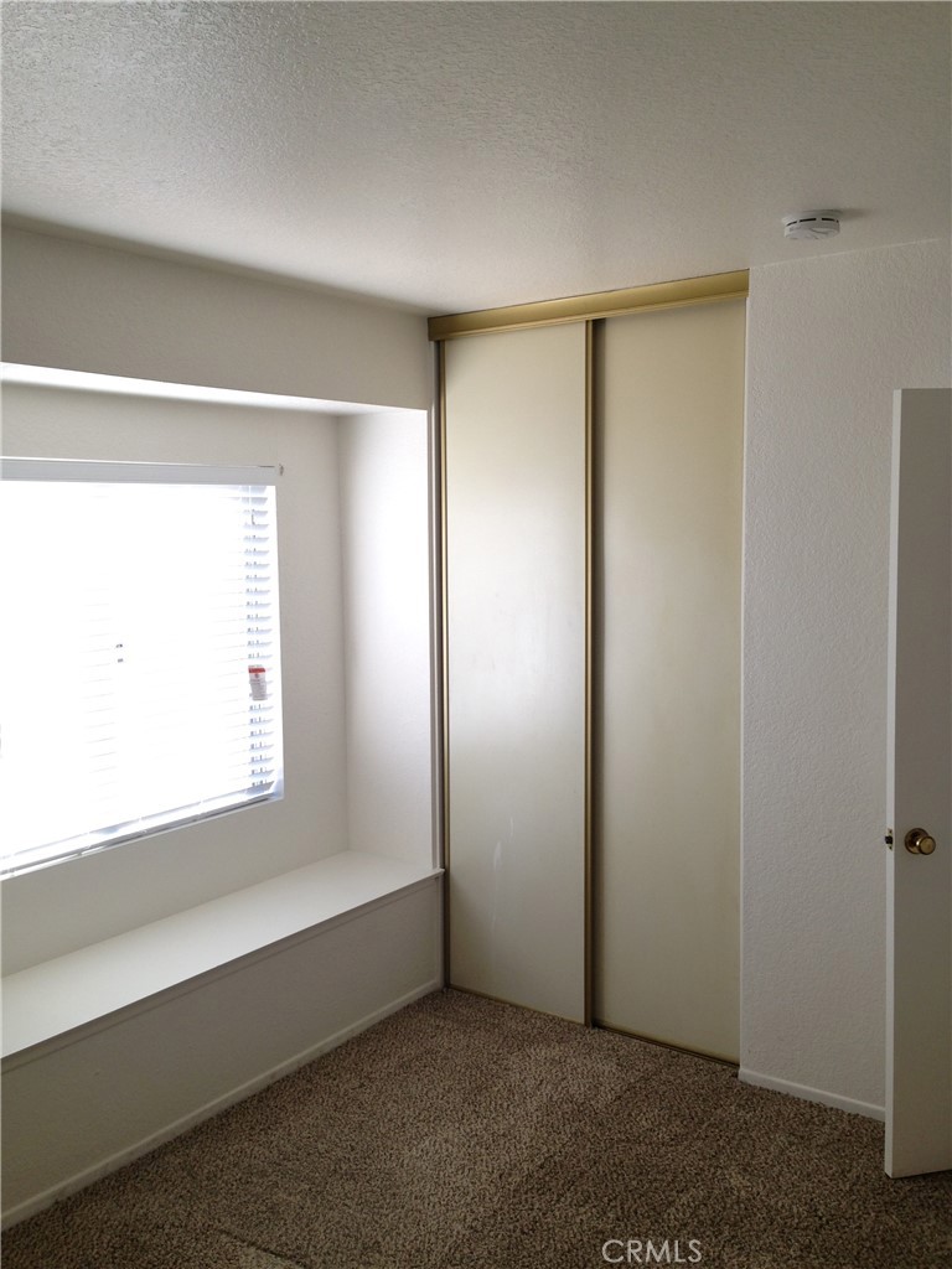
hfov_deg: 42.9
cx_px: 476
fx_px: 1210
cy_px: 634
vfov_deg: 55.4
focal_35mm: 33
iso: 64
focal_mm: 4.12
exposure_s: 1/60
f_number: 2.4
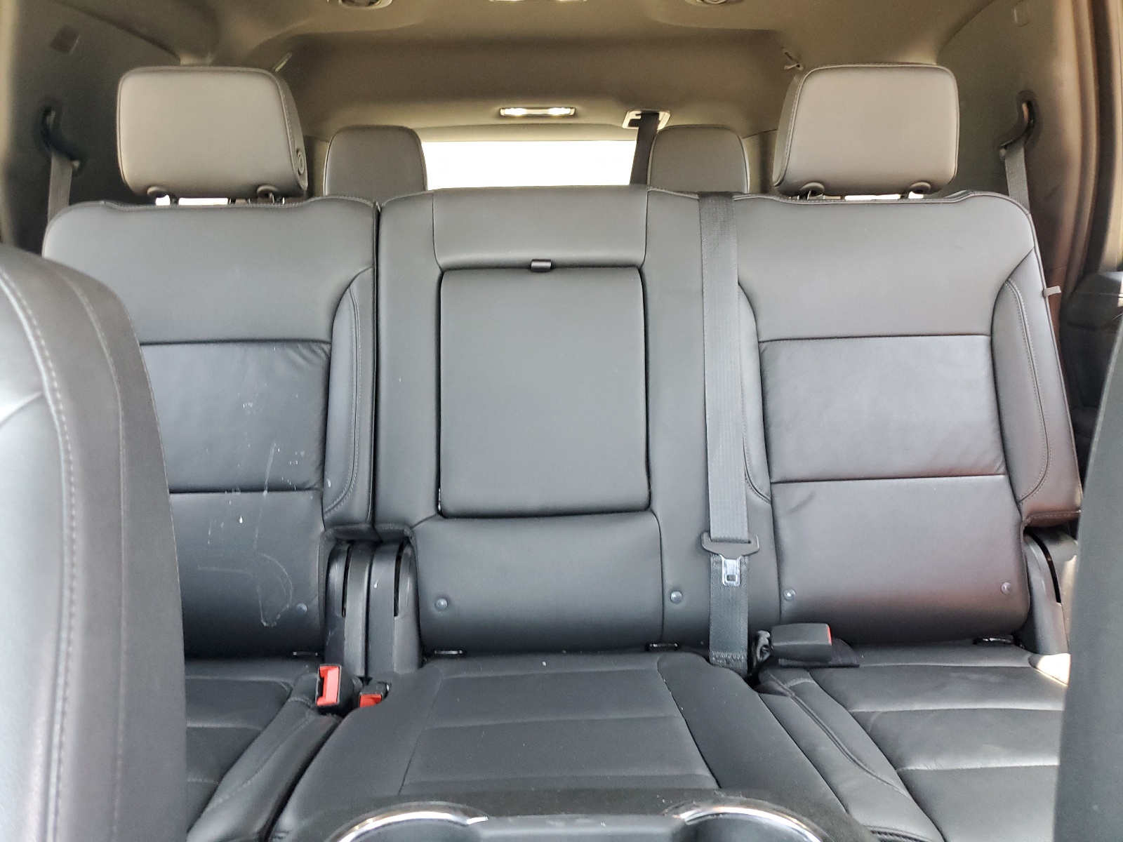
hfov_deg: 67.3
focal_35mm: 26
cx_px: 562
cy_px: 421
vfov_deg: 53.1
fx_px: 843
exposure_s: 1/60.2
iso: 316
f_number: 1.5
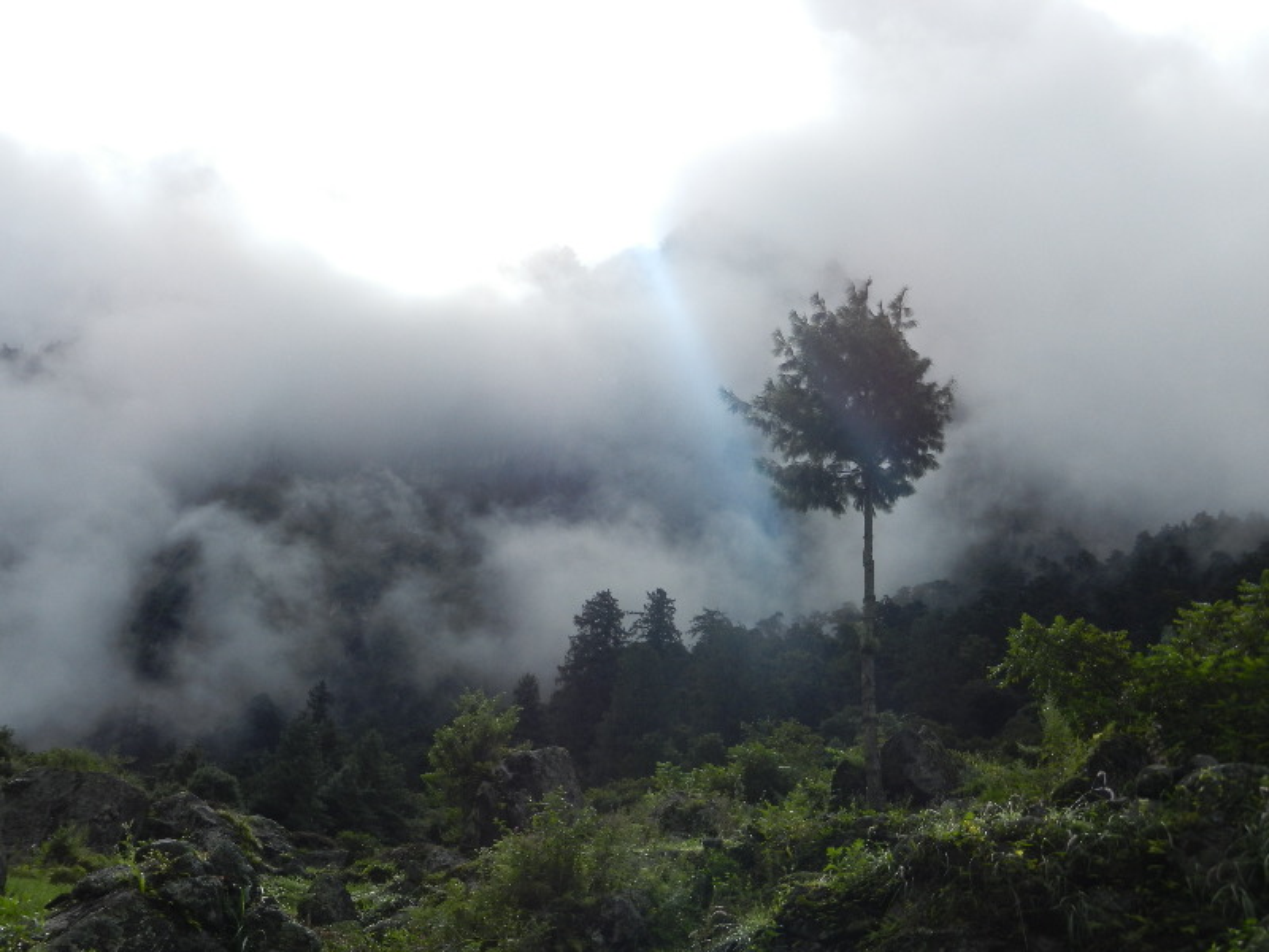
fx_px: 1943
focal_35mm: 53
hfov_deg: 36.2
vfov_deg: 27.5
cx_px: 634
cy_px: 476
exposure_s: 1/1250
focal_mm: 9.4
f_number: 4.4
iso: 160
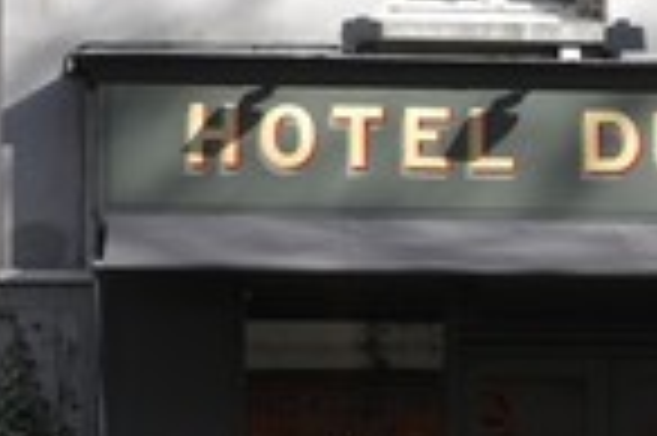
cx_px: 407
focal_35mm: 147
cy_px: 521
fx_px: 2680
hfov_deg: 14.0
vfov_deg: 9.2
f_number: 6.3
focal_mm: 34
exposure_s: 1/125
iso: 100
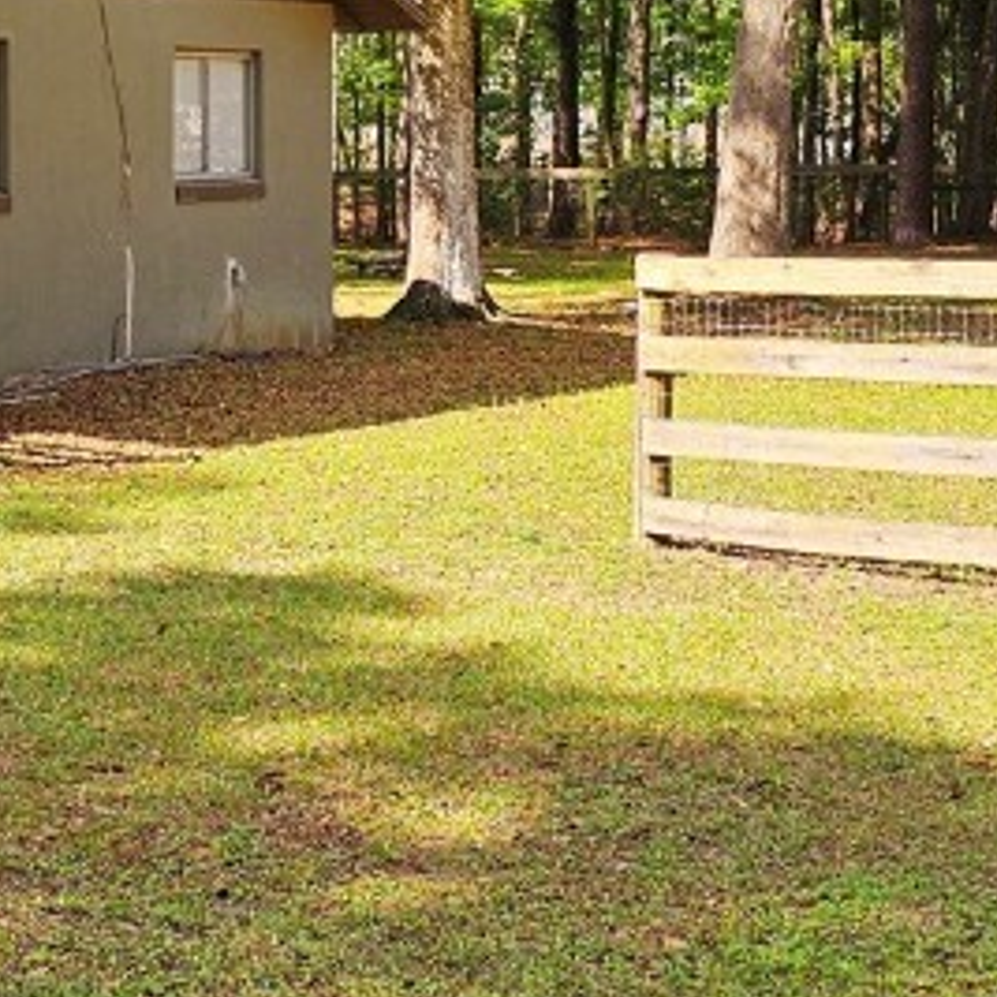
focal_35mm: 78
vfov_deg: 21.8
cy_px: 134
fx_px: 2542
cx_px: 116
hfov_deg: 21.7
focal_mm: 6.3
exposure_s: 1/286
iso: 10
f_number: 1.7
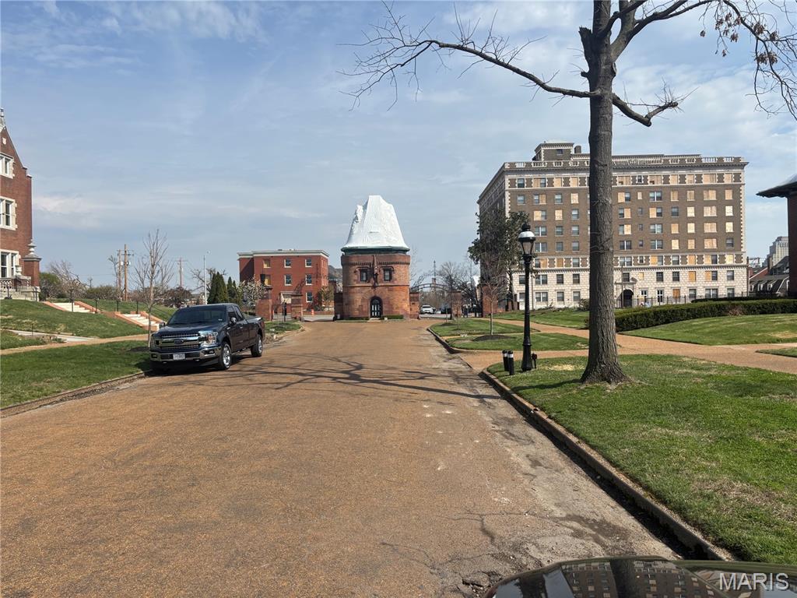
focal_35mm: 26
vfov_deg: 53.1
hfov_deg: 67.3
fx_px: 599
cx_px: 398
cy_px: 299
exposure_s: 1/3534
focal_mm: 5.96
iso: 50
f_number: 1.6
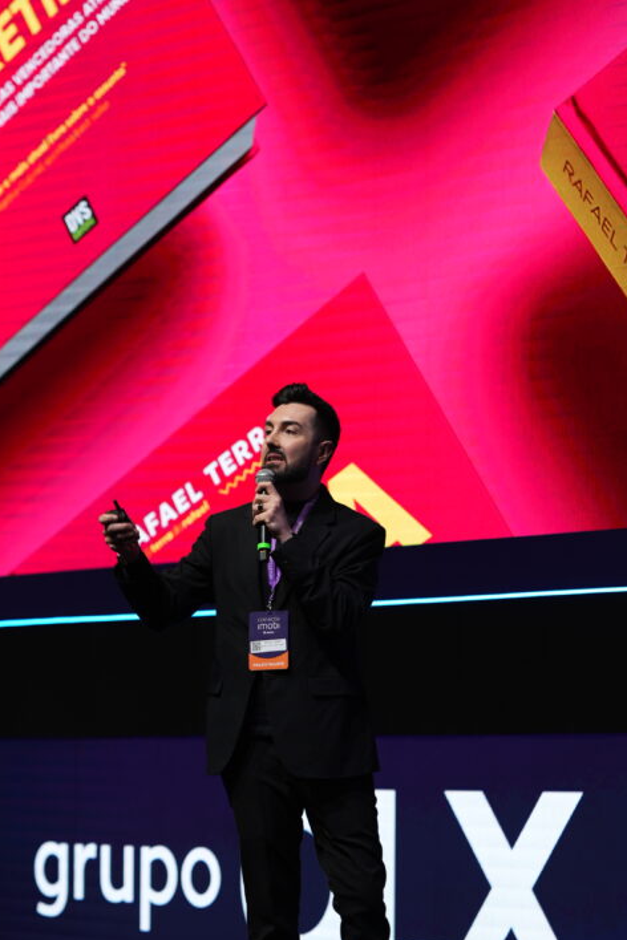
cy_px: 499
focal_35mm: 123
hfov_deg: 11.1
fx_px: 3213
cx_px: 220
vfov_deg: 16.7
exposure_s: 1/125
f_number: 2
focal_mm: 85
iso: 125
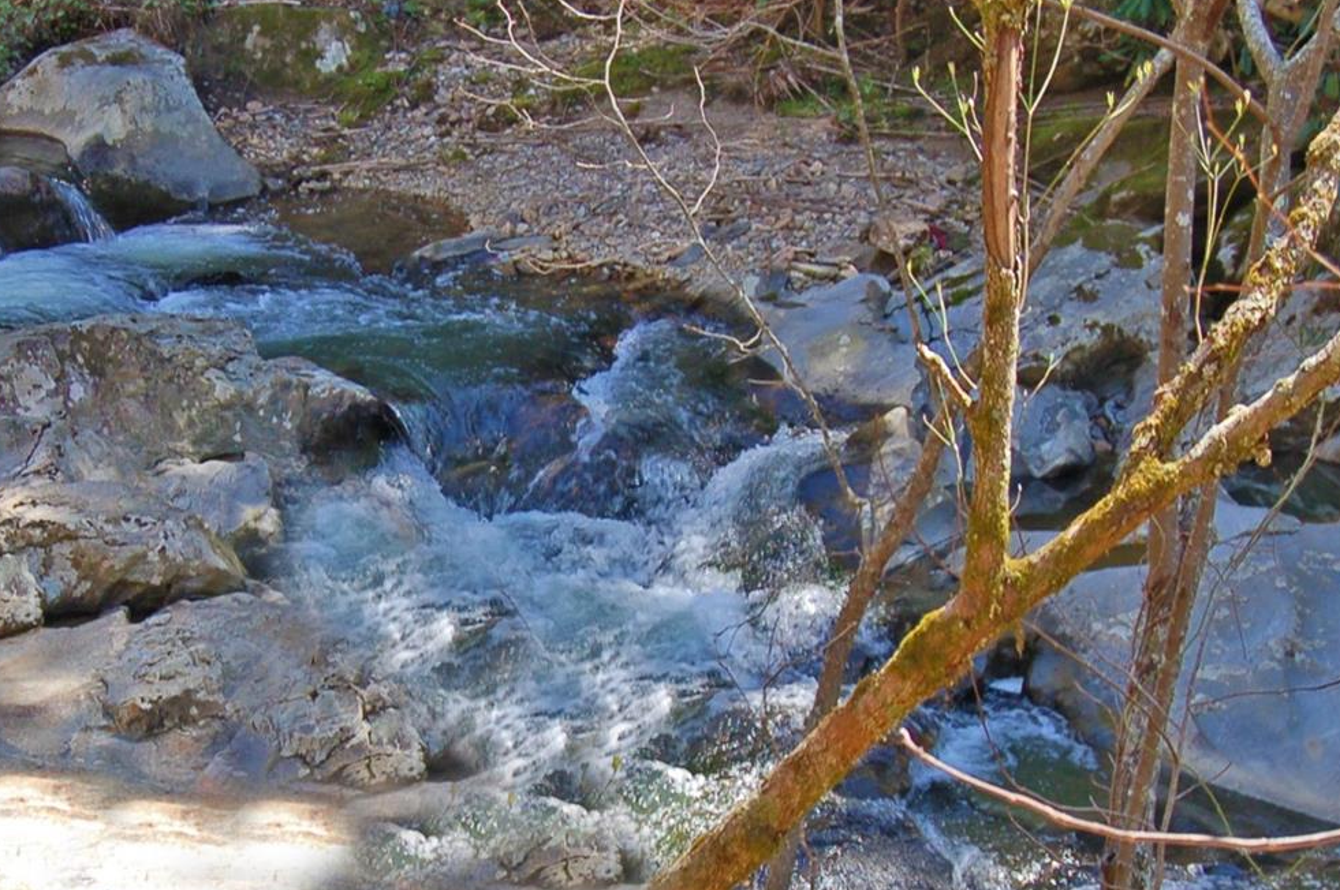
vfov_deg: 11.5
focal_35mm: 119
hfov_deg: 17.2
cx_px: 399
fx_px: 4425
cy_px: 543
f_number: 6.3
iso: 200
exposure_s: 1/125
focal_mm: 38
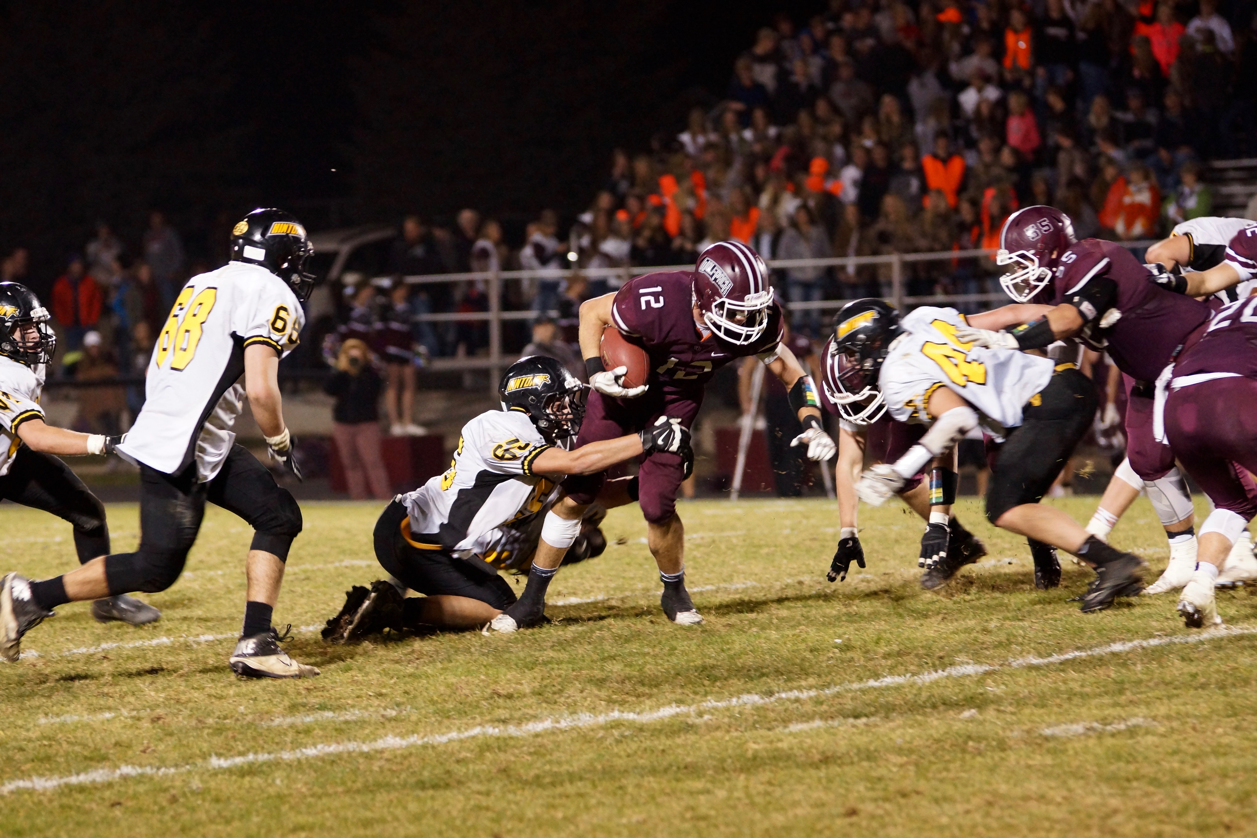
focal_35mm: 210
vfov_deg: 6.5
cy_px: 419
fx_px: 7332
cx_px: 628
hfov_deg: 9.8
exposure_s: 1/200
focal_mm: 140
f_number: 3.2
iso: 1600
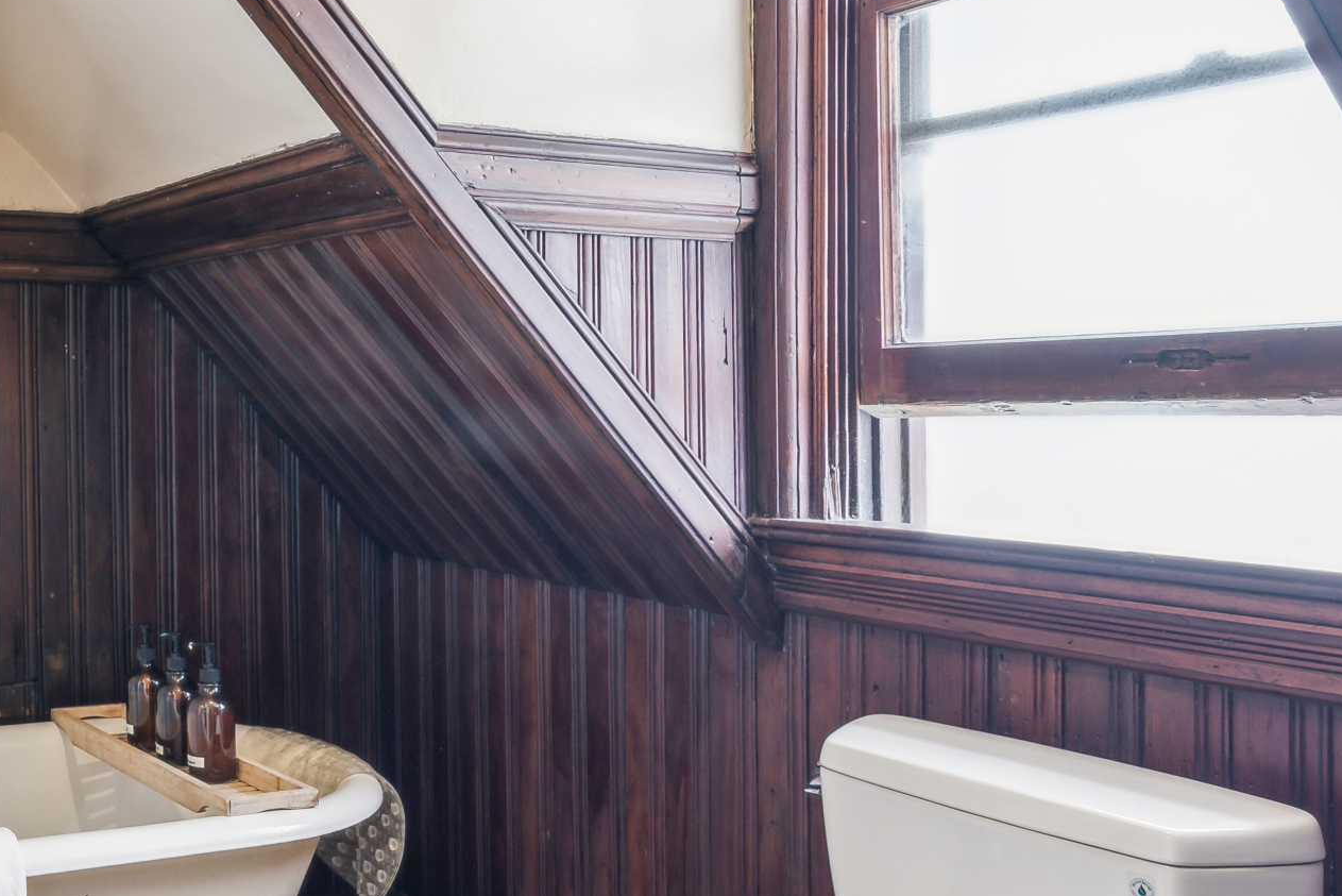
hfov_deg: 46.0
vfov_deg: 35.0
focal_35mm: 38
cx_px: 142
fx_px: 1417
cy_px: 385
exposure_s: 1/4
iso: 500
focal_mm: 16
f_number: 8
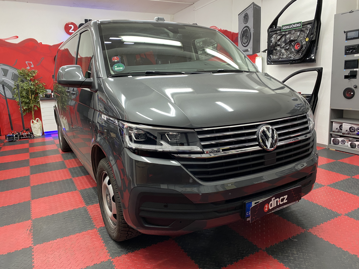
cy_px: 134
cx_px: 180
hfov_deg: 67.3
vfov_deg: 53.1
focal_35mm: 26
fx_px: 270
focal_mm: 4.25
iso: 125
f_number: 1.8
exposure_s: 1/50
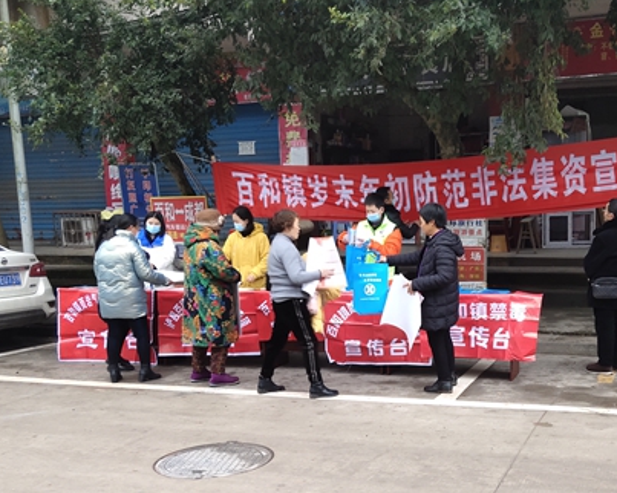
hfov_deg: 40.8
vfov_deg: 33.1
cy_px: 331
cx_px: 398
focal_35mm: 45
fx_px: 821
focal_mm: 4.27
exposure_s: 1/50
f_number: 1.8
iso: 238
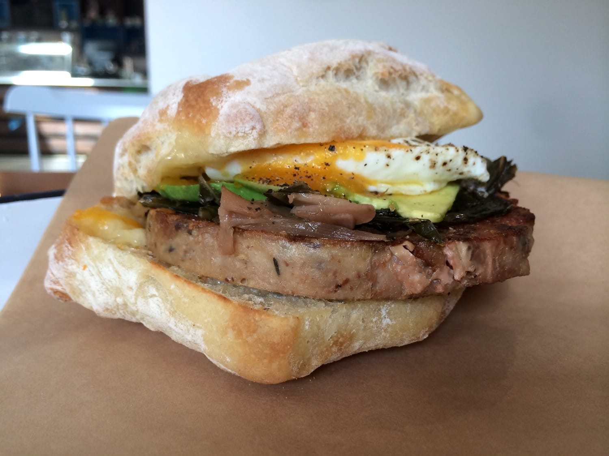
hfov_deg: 60.0
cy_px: 228
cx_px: 304
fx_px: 528
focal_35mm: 30
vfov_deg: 46.8
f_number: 2.2
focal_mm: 4.12
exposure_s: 1/40
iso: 40
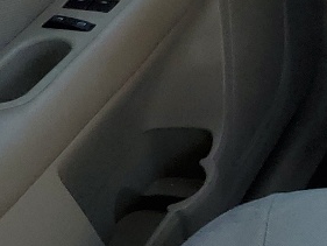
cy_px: 175
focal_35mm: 148
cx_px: 833
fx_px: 1399
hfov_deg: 10.9
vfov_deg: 10.0
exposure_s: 1/455
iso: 50
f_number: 1.5
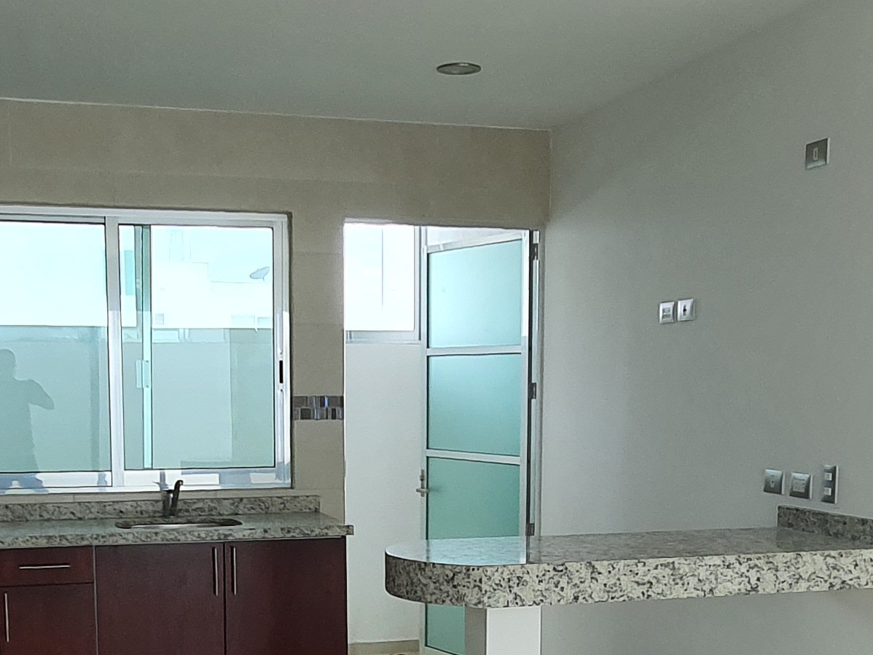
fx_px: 1261
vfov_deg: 28.0
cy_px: 590
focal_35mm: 50
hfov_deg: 38.2
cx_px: 418
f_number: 2.2
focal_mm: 1.8
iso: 64
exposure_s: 1/120
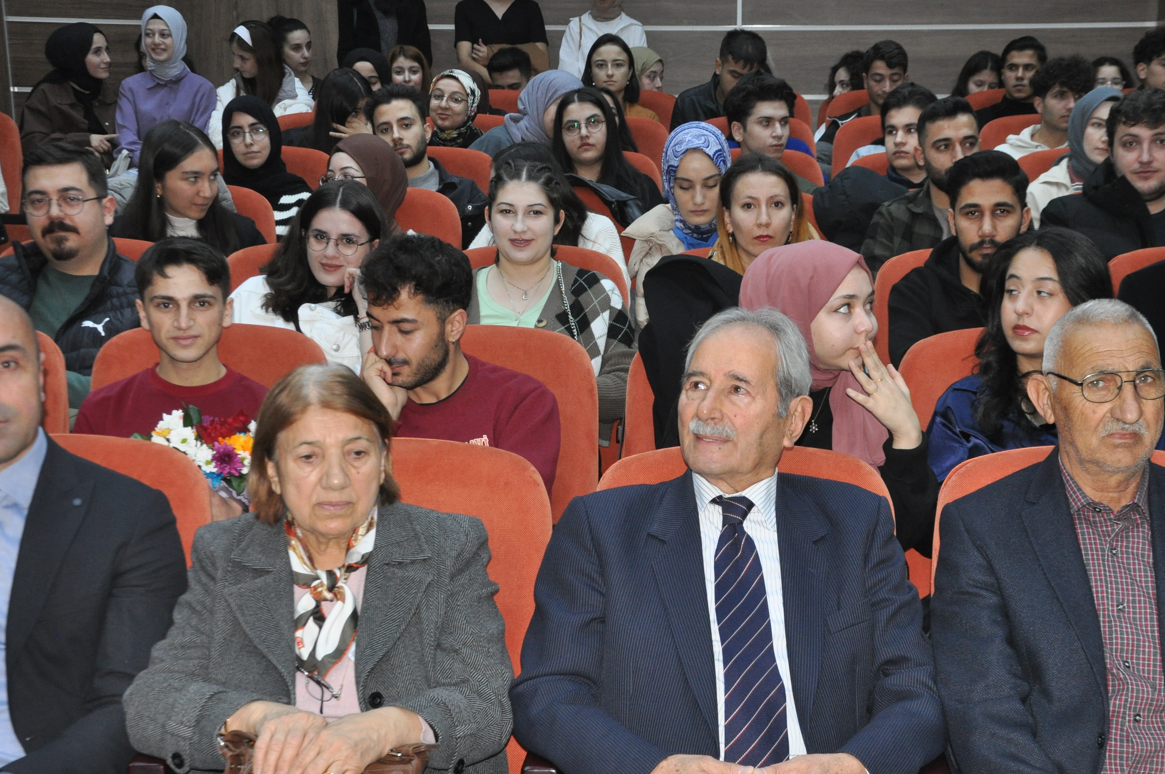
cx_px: 670
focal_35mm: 62
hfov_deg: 32.4
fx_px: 2004
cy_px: 490
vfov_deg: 21.8
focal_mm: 32
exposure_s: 1/60
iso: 800
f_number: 4.2
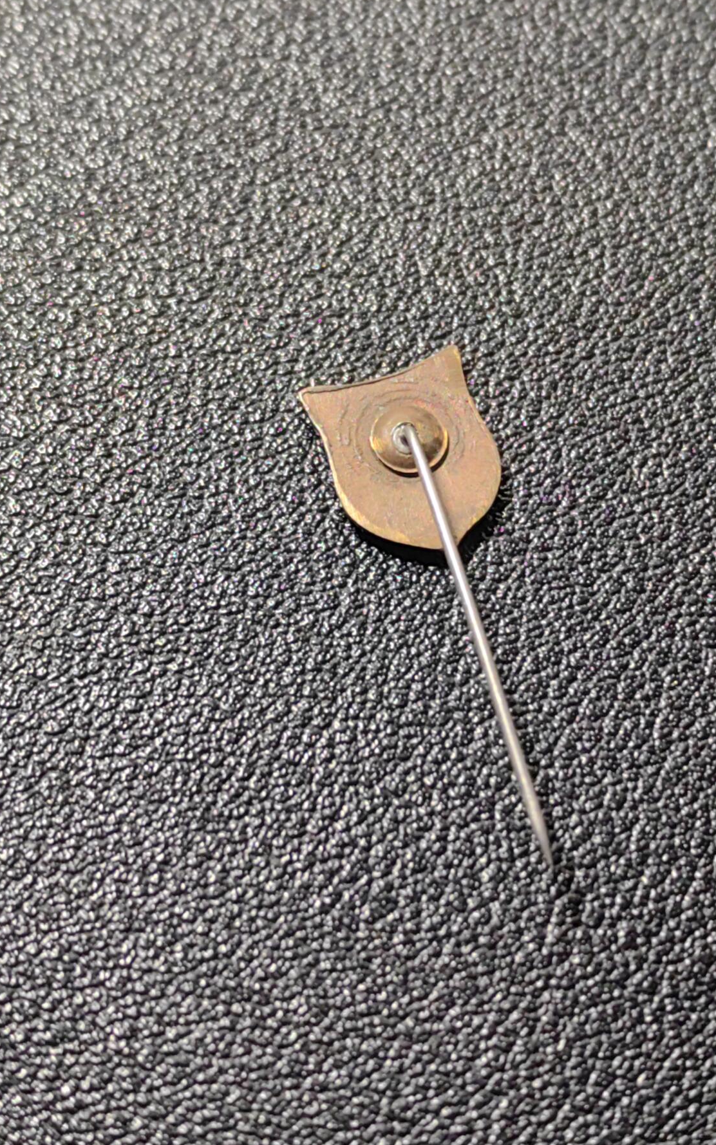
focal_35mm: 74
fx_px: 2310
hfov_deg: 17.6
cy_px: 575
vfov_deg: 27.8
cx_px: 395
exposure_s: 1/81.3
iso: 125
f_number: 2
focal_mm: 5.75
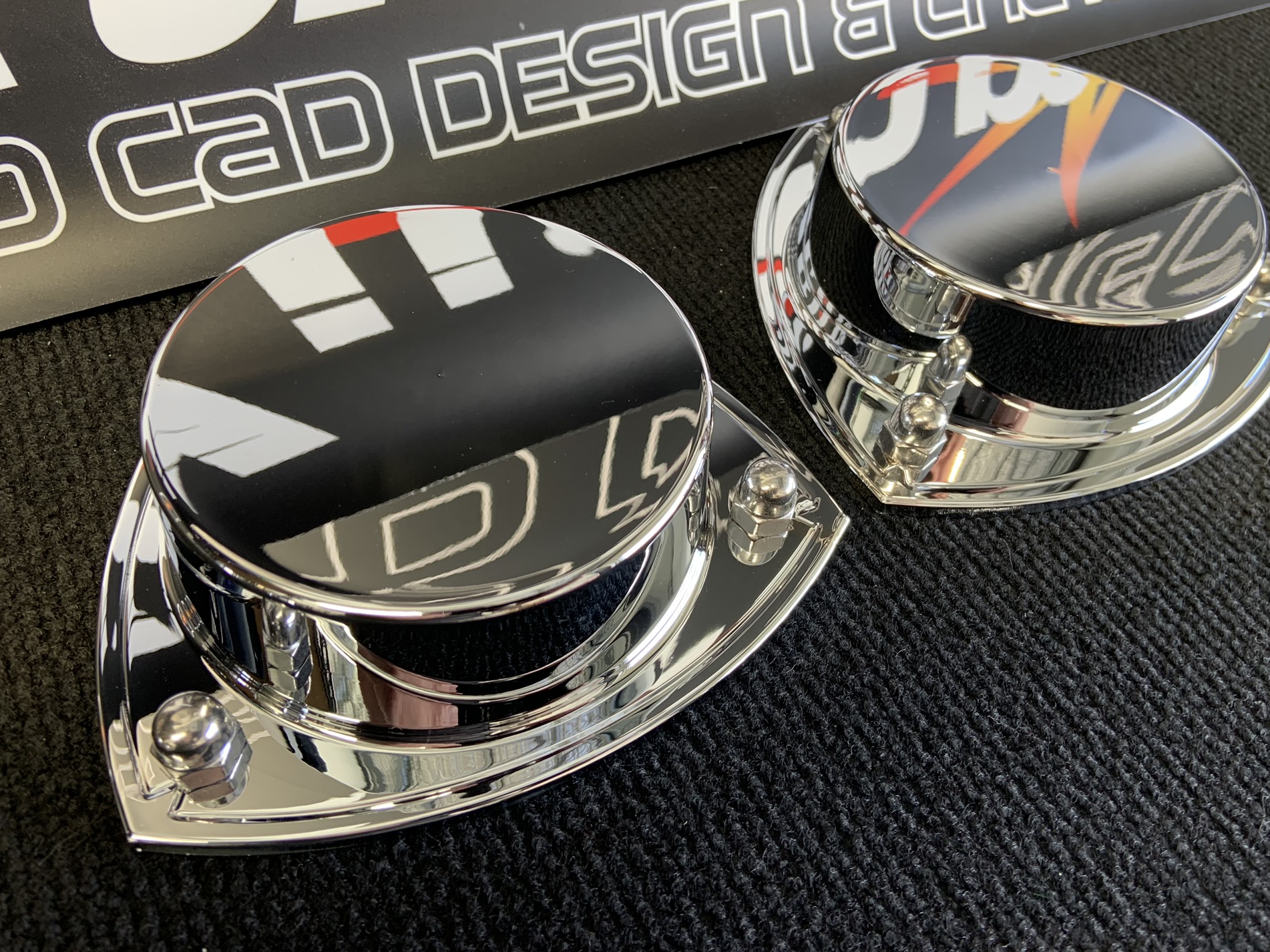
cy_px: 445
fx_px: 1027
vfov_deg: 49.7
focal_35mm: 28
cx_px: 646
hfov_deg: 63.4
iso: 64
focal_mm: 4.25
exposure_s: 1/50
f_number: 1.8
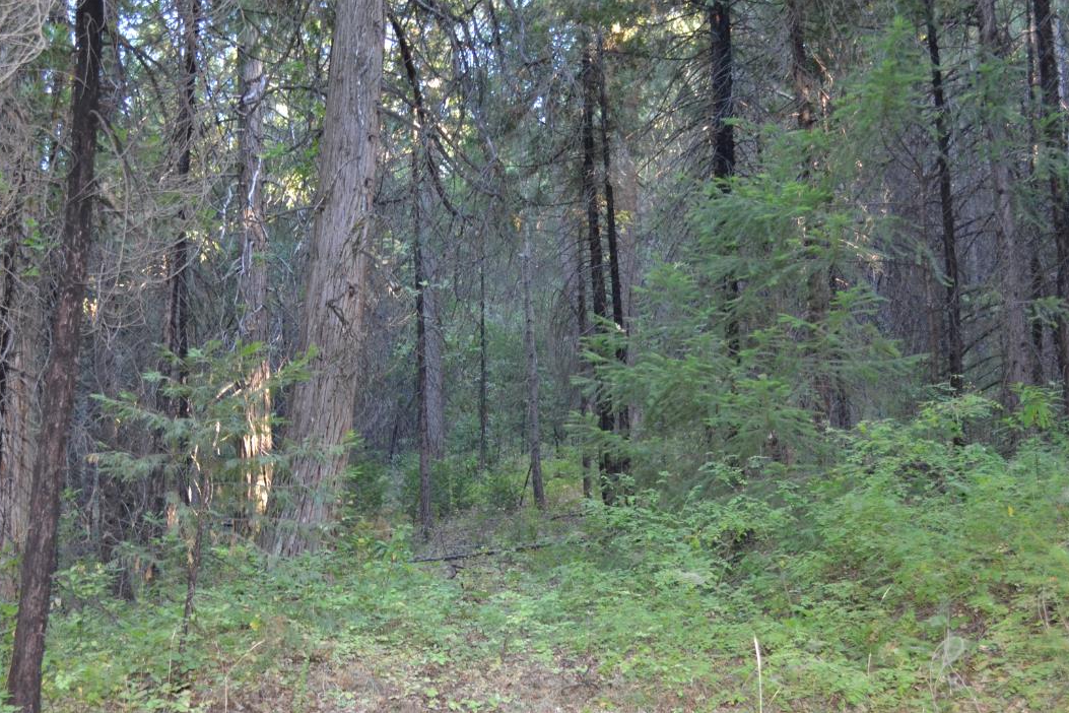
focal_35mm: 47
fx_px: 1396
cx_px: 454
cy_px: 507
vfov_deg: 28.4
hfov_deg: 41.8
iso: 1400
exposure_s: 1/60
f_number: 4
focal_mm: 22
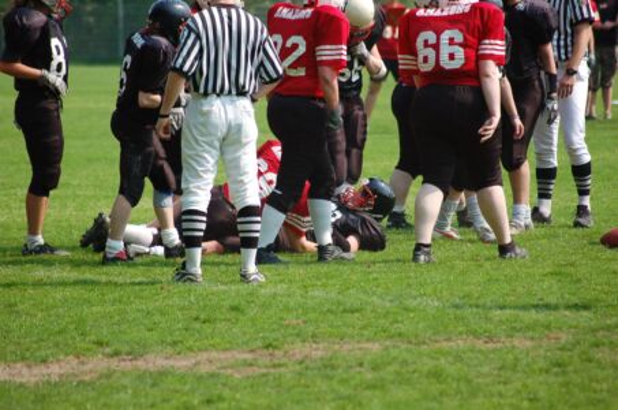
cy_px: 205
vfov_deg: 4.7
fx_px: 5011
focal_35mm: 292
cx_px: 309
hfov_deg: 7.1
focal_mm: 195
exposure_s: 1/1000
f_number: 5
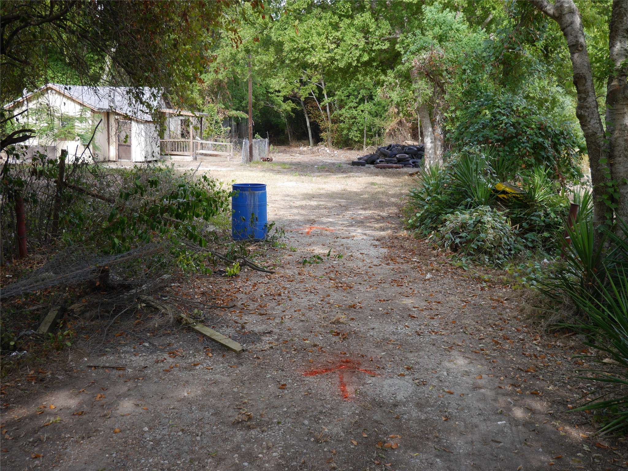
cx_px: 314
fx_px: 653
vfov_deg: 39.7
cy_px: 236
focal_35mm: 36
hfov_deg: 51.4
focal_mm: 18
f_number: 4.5
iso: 160
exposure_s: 1/160
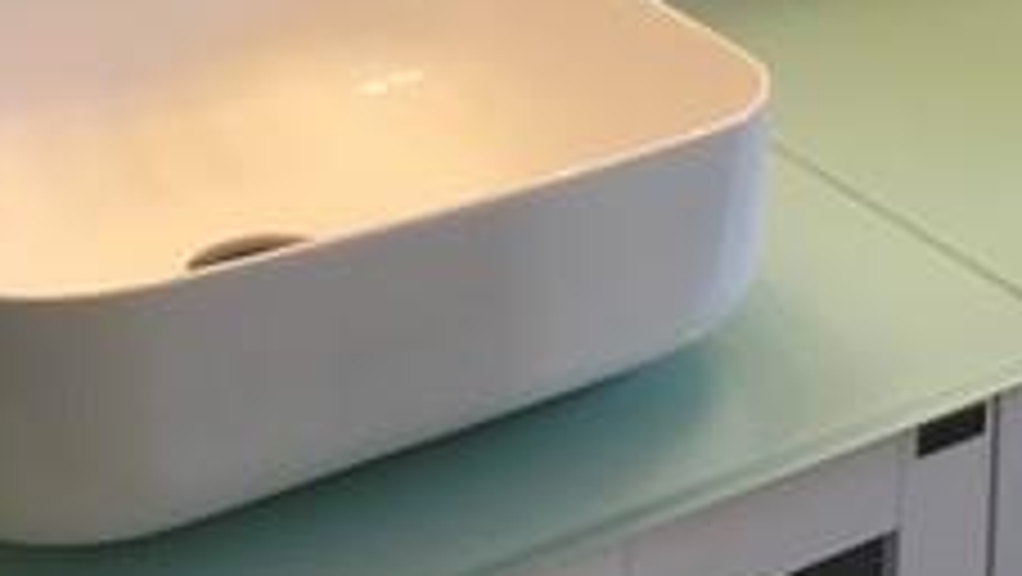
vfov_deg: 12.5
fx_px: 2413
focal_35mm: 89
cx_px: 1252
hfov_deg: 22.0
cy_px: -441
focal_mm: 4.15
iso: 64
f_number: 2.2
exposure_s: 1/30
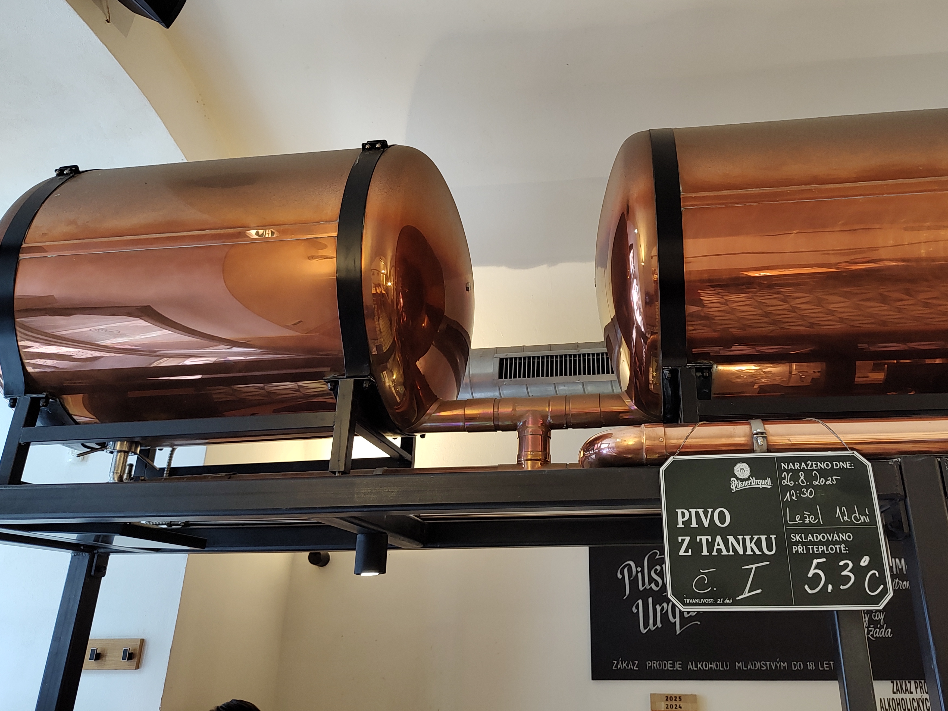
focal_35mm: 27
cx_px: 549
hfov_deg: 64.9
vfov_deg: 51.1
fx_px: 739
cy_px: 296
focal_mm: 5.56
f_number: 1.8
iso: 581
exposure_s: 1/33.3
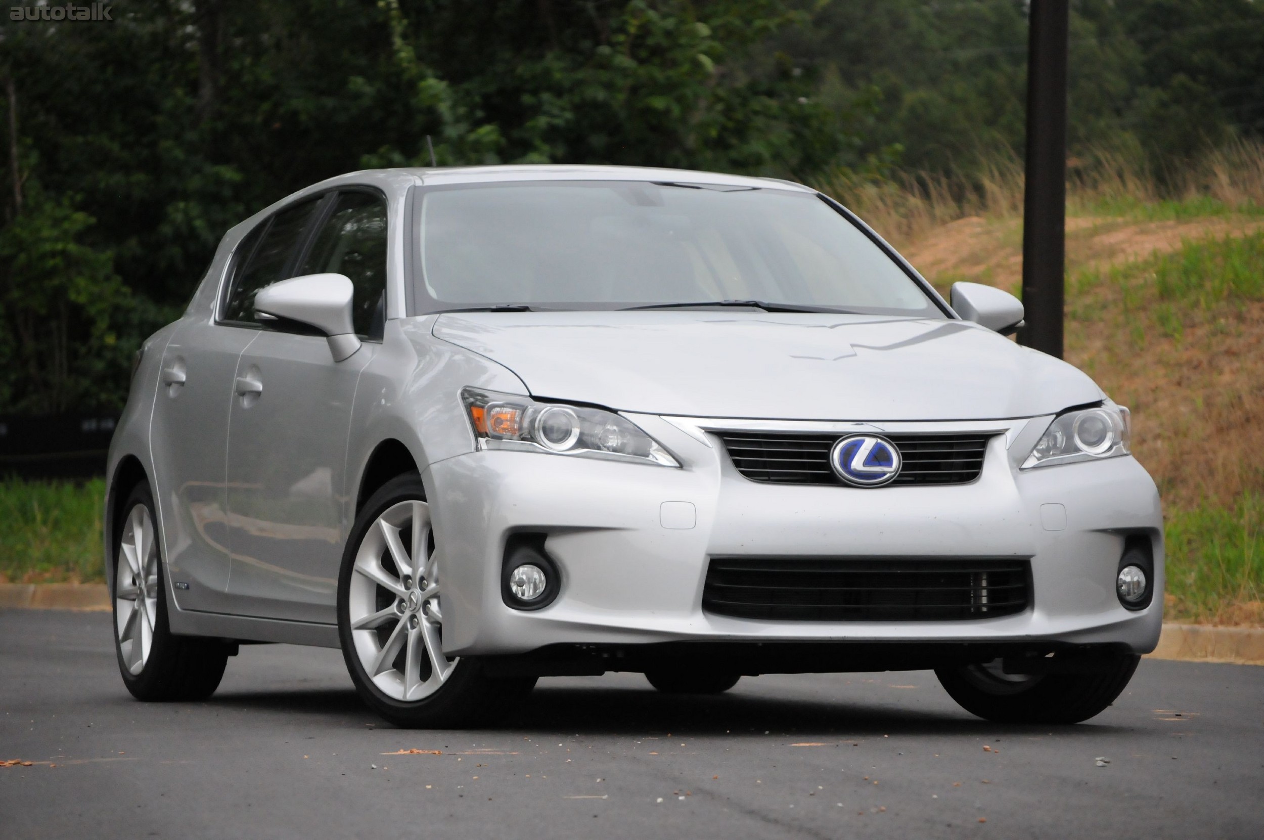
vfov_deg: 8.3
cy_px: 420
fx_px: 5787
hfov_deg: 12.5
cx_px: 632
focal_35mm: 165
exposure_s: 1/640
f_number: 4.5
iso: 2000
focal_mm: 110
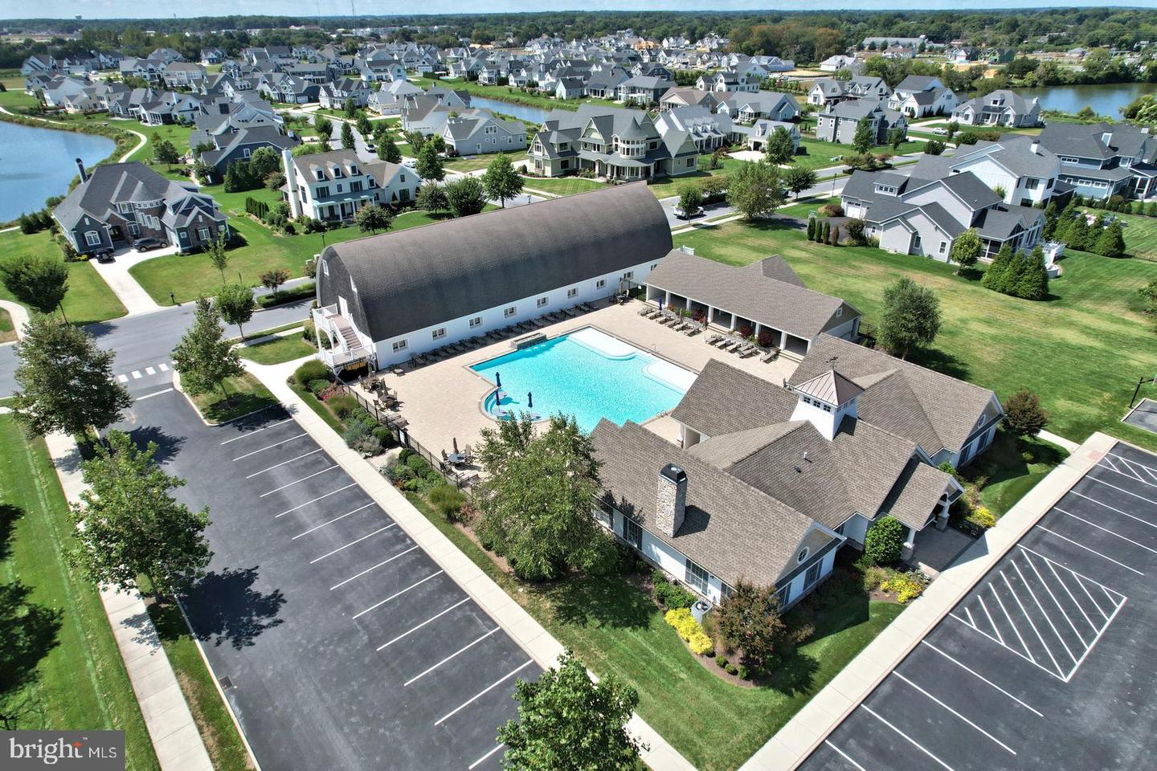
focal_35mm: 22
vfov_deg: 57.2
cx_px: 578
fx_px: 707
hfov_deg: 78.6
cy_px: 386
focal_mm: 8.38
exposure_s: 1/2000
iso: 100
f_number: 2.8
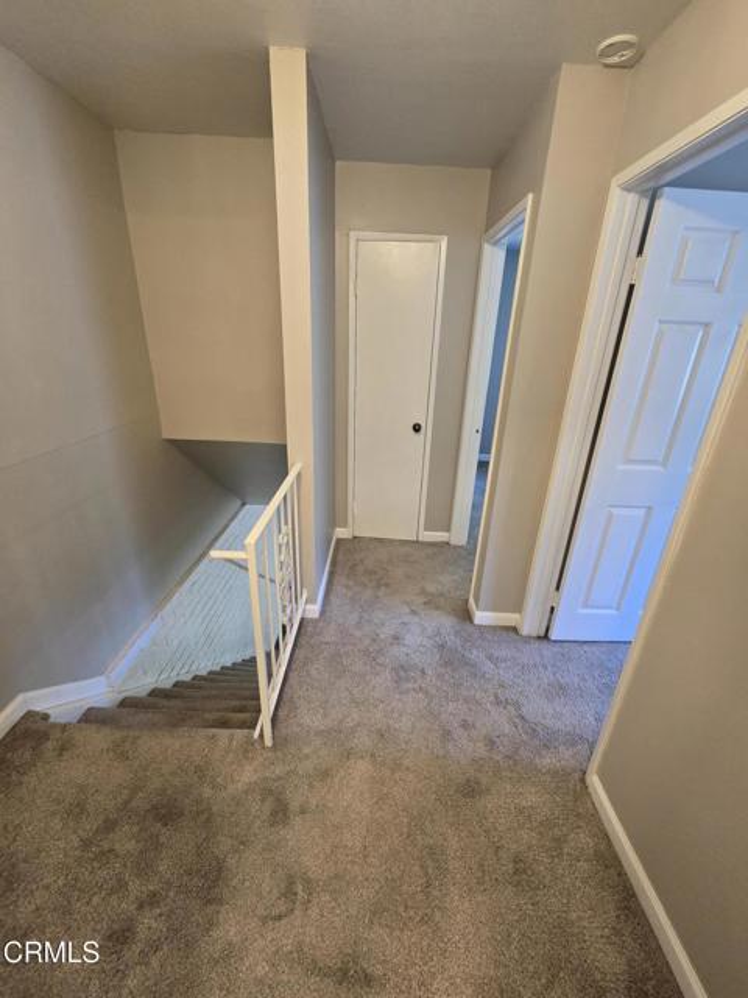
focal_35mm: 13
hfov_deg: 89.9
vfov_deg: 106.2
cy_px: 499
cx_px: 374
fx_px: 375
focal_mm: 2.2
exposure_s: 1/60
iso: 250
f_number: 2.2
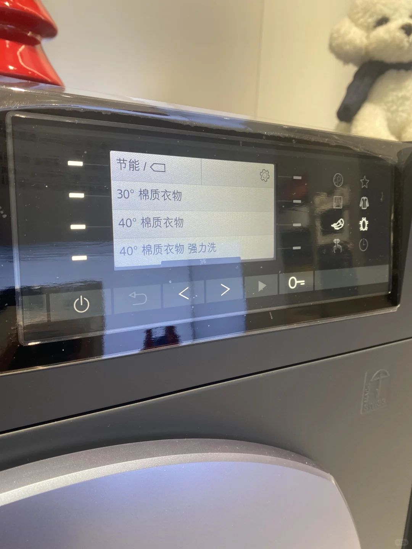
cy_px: 274
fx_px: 413
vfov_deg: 67.3
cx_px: 206
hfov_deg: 53.1
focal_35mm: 26
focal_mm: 4.25
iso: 80
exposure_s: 1/73
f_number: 1.8
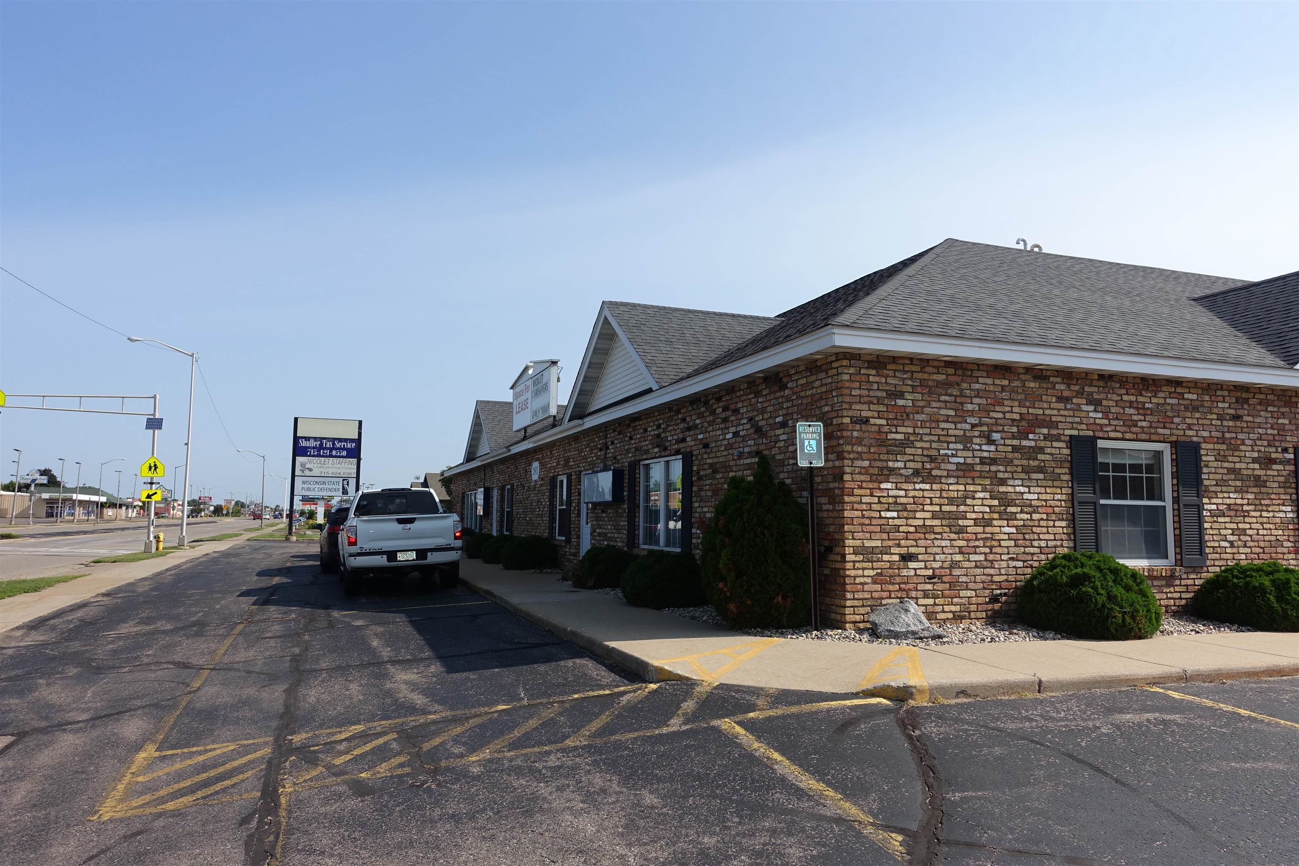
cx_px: 650
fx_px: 866
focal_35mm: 24
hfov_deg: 73.7
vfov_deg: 53.1
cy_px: 433
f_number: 4.5
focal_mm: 8.8
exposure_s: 1/800
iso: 125
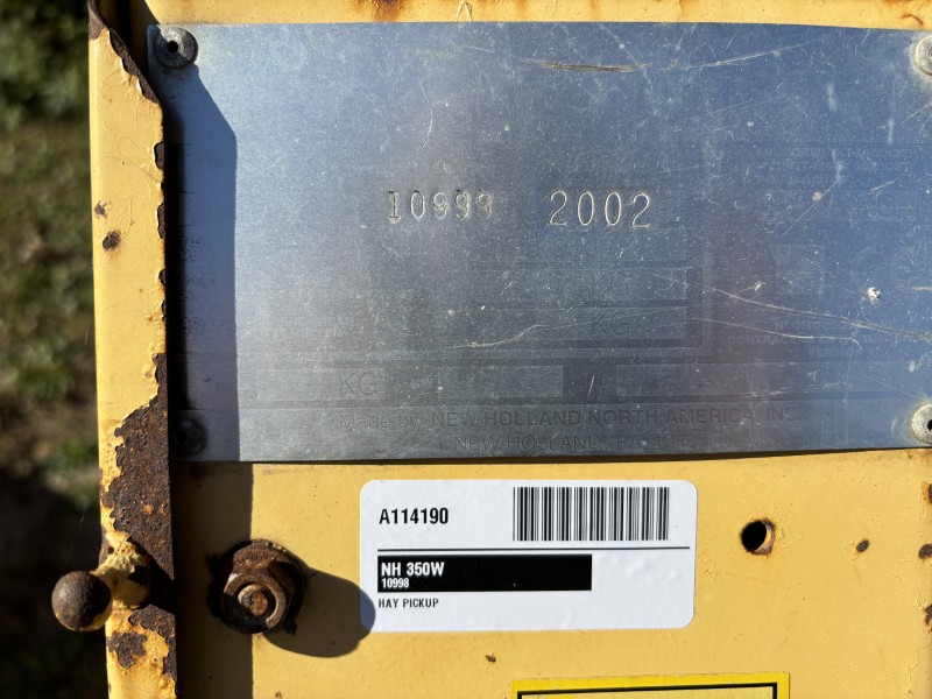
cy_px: 350
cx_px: 466
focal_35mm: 26
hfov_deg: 67.3
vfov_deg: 53.1
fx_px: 700
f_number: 1.6
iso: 50
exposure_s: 1/3311
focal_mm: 5.96
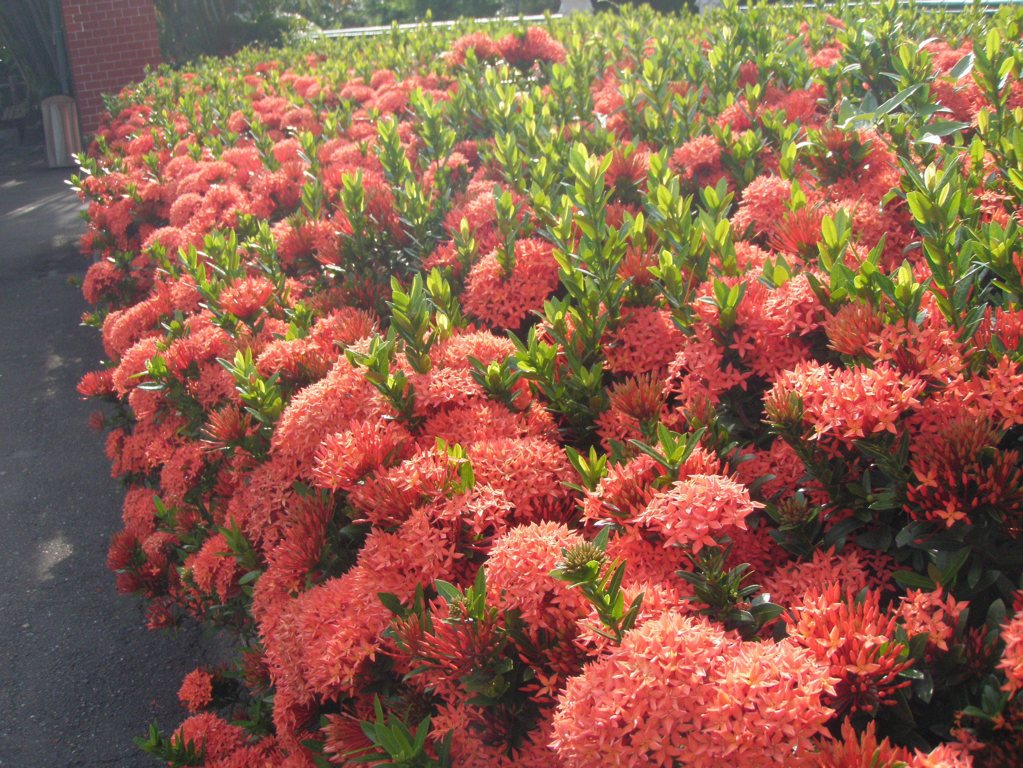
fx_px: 1123
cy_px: 384
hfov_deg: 49.0
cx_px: 512
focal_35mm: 38
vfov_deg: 37.7
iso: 80
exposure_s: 1/400
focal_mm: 6.7
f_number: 3.5
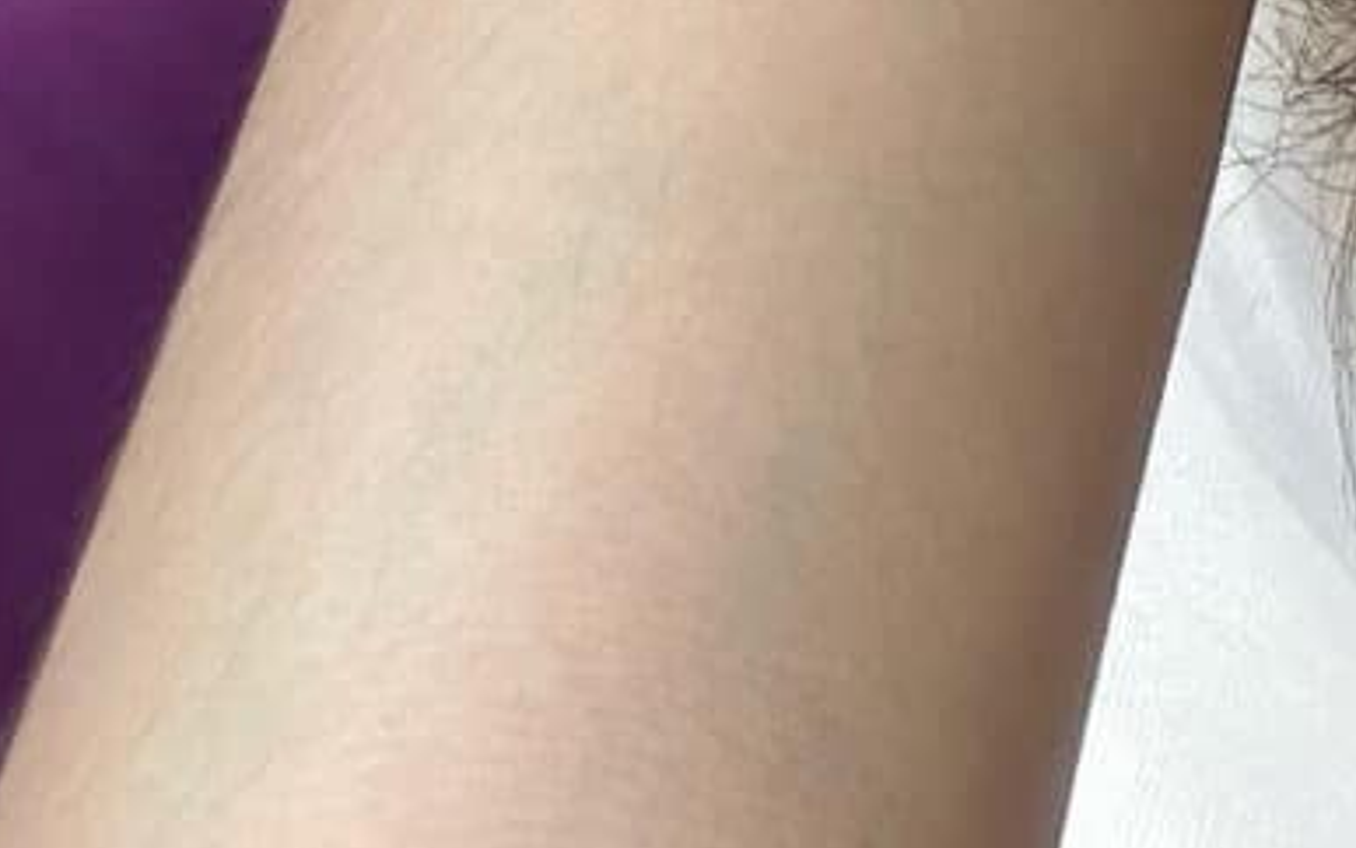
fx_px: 4768
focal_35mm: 129
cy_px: -2544
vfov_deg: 7.3
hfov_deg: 13.9
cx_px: 2649
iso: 50
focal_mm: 2.69
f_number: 1.9
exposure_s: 1/121
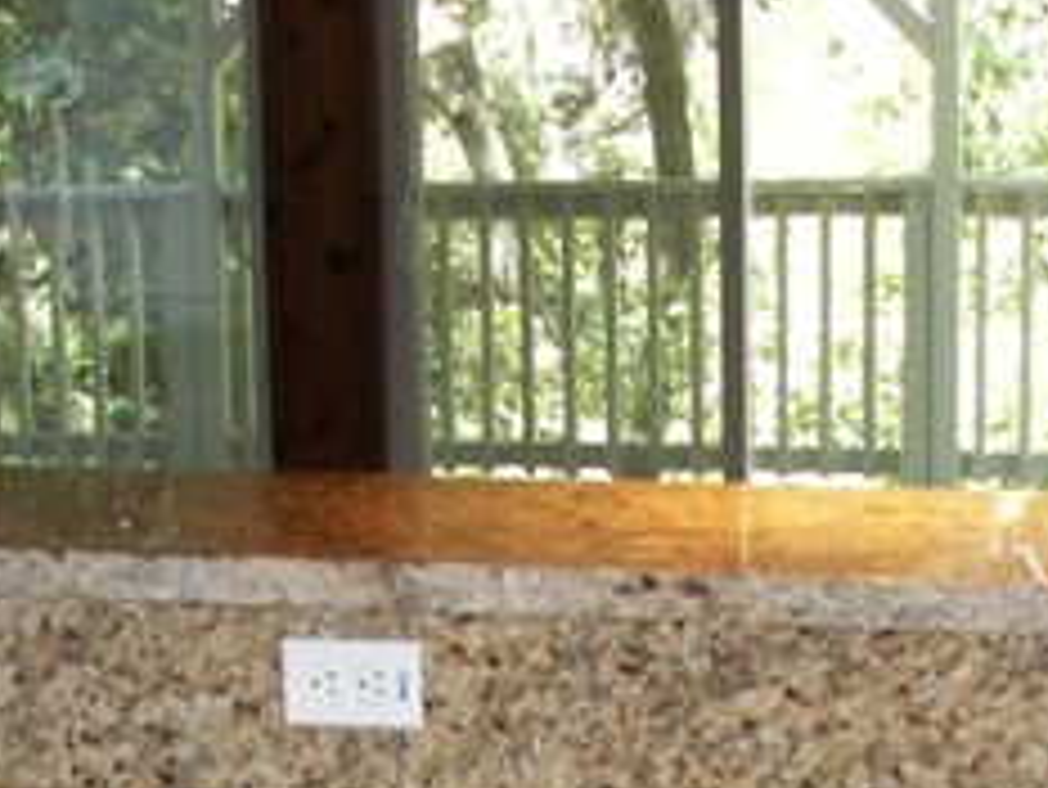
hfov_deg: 19.8
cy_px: 887
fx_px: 2999
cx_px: 396
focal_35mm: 99
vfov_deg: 14.6
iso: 100
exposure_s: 1/30
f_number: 2.8
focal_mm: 6
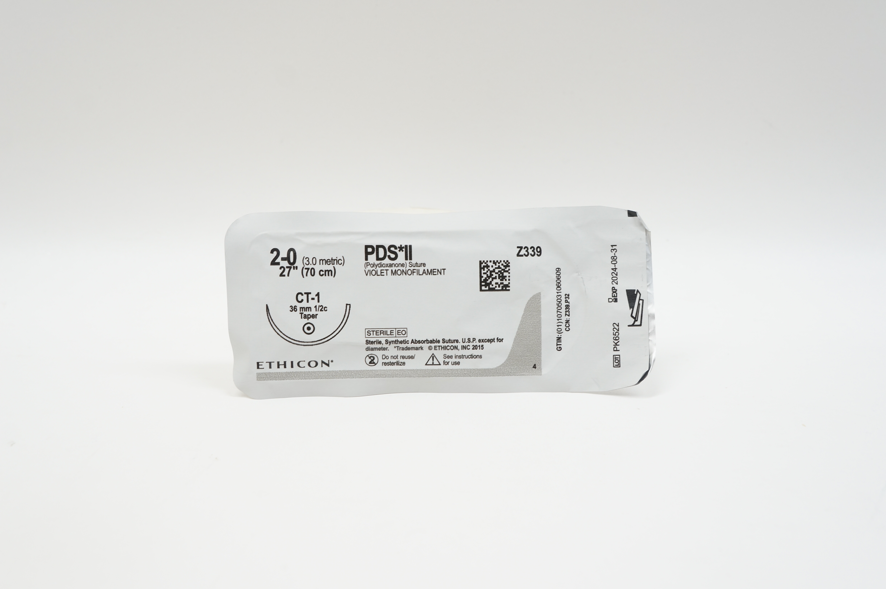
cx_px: 443
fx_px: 959
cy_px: 294
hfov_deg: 49.6
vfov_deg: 34.1
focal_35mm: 39
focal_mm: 26
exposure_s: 1/50
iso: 400
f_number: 6.3
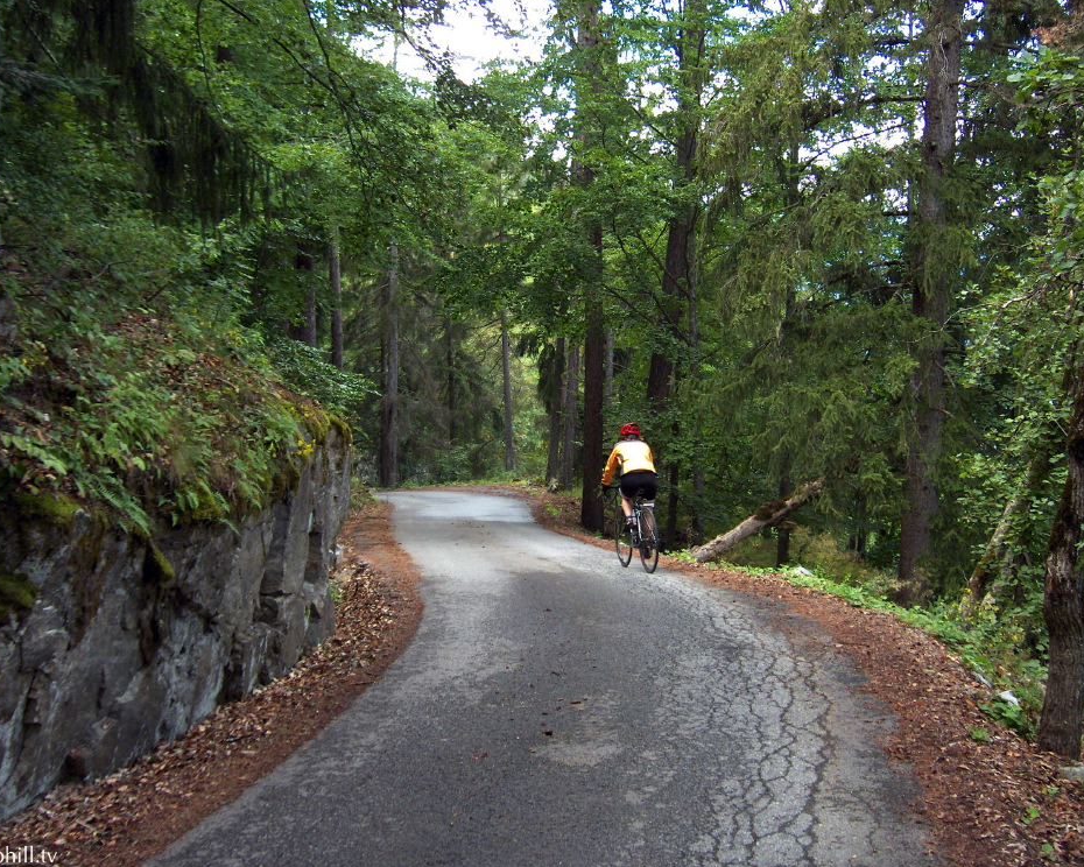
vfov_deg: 36.5
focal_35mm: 41
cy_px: 432
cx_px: 533
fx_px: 1315
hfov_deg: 44.8
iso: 200
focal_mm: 8
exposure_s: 1/115
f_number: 2.8
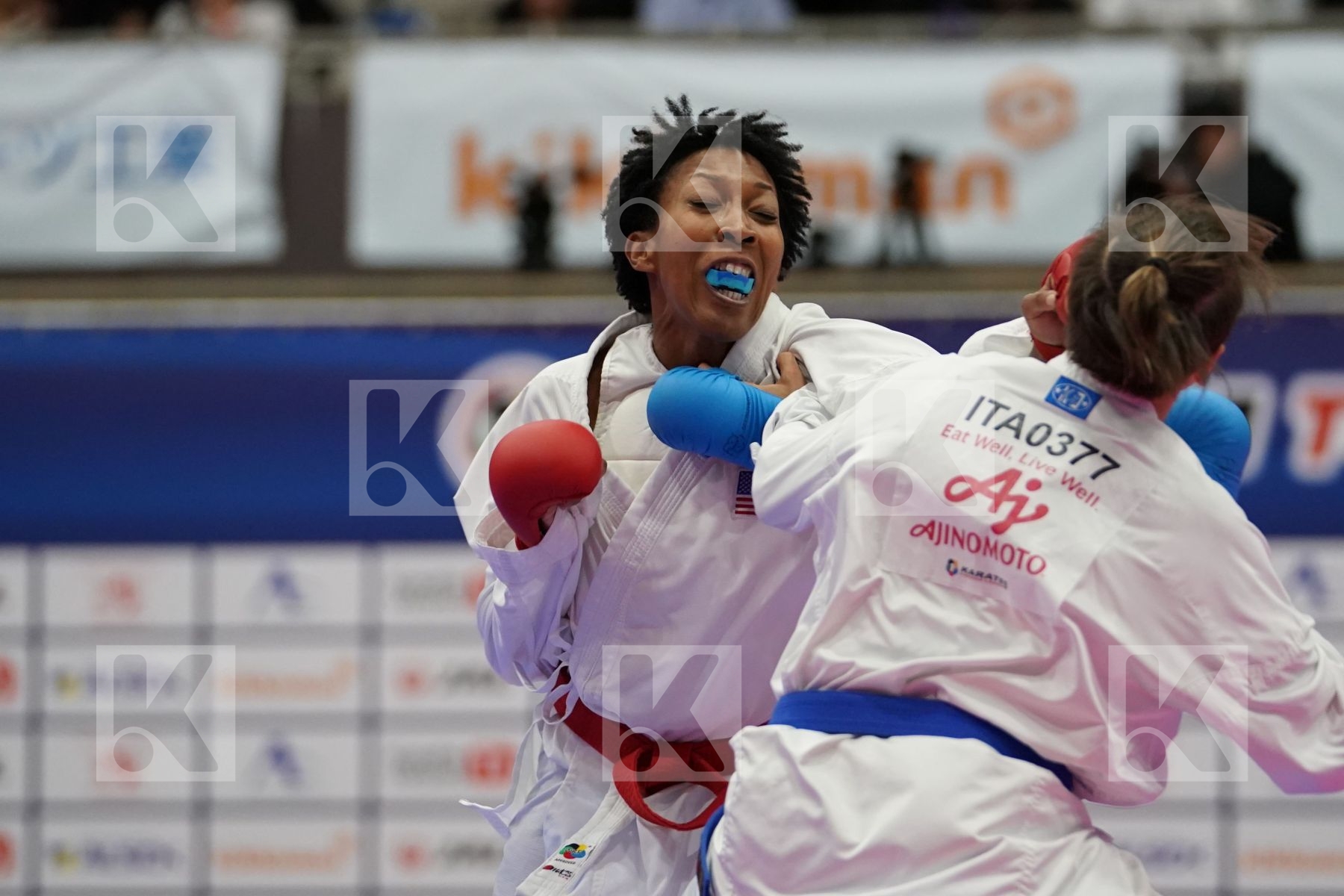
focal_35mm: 226
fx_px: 8437
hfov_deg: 9.1
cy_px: 448
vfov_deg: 6.1
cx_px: 672
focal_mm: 151
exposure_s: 1/1000
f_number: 2.8
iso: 3200
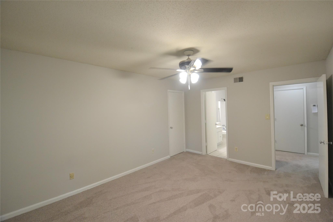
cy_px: 111
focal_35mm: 15
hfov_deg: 100.4
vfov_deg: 77.3
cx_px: 166
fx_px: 139
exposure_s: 1/60
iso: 1000
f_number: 3.5
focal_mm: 10
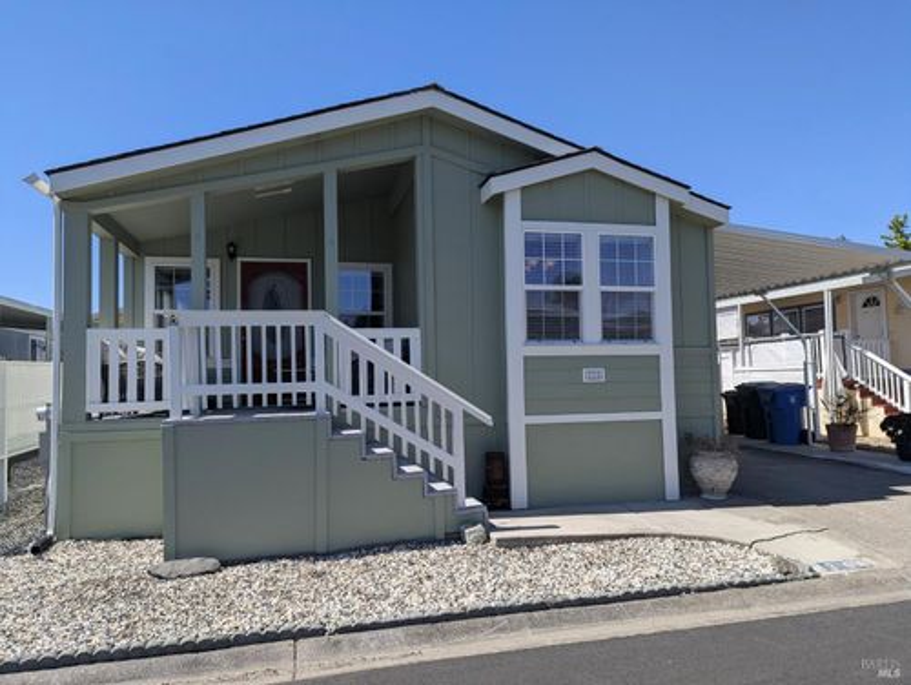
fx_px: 632
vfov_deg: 56.9
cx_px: 456
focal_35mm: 24
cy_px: 342
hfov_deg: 71.5
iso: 43
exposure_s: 1/2058
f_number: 1.85
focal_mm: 6.81
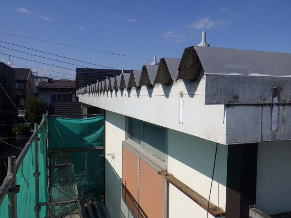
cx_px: 146
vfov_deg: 49.7
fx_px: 235
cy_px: 109
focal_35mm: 28
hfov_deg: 63.4
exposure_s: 1/2000
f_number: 4.2
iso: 125
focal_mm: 5
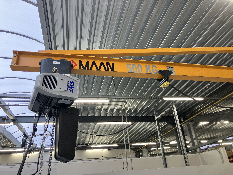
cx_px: 116
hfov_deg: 63.4
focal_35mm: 28
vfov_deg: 49.7
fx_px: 188
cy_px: 88
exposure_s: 1/100
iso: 80
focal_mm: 3.99
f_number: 1.8
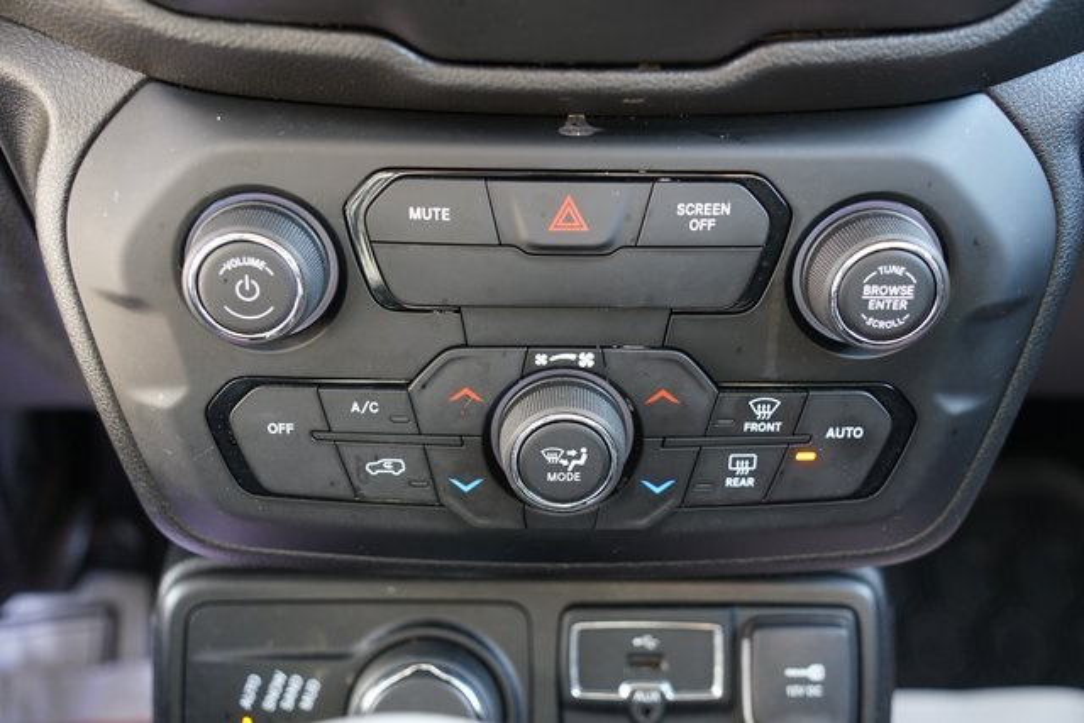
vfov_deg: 34.2
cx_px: 542
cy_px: 362
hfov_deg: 49.5
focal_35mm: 39
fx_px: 1175
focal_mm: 39
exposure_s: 1/60
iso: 1250
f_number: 4
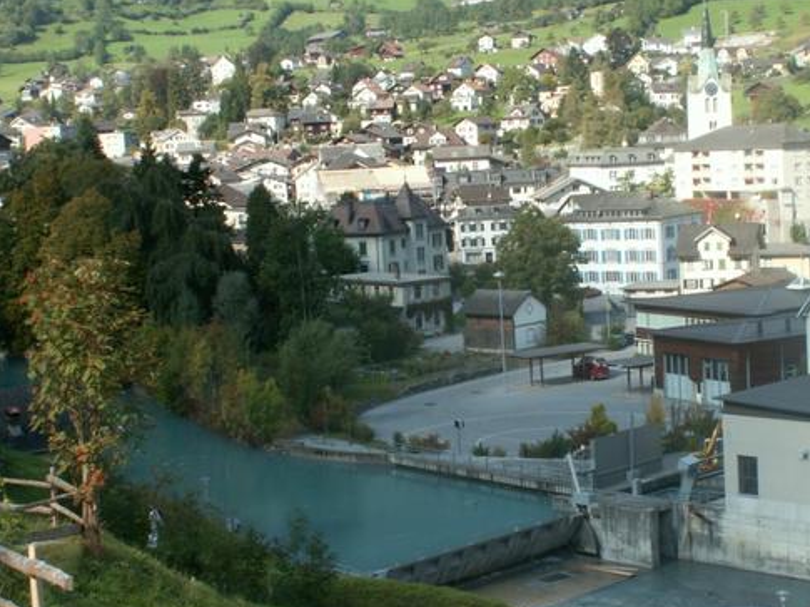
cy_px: 331
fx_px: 1637
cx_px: 504
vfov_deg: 21.0
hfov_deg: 27.7
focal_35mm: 70
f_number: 8
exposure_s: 1/60
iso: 50
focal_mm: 8.82
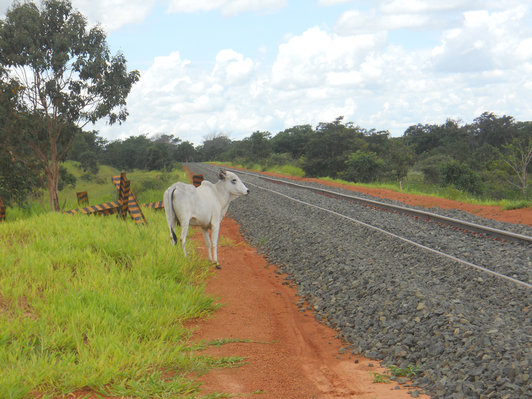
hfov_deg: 19.6
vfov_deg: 14.8
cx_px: 266
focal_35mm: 100
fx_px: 1537
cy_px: 200
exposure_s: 1/250
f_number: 5.4
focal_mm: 17.9
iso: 80
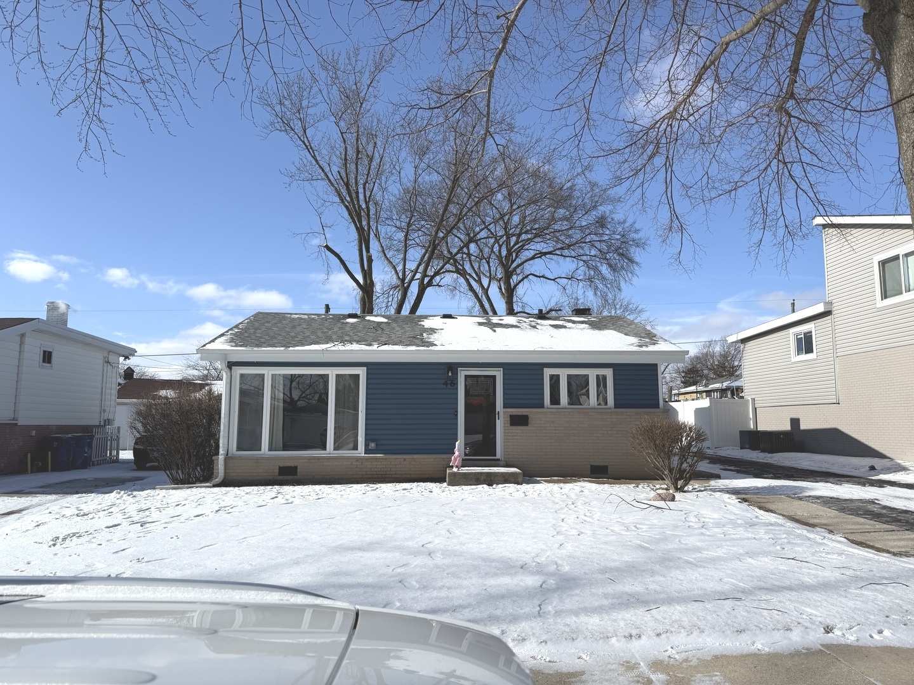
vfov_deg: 56.8
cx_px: 457
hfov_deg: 71.6
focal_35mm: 24
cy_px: 342
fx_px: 634
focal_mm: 6.76
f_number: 1.78
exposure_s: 1/9091
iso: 80
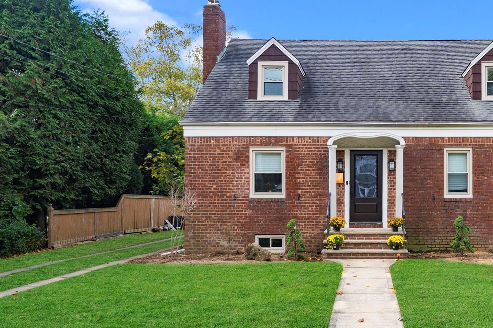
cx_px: 374
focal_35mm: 37
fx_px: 507
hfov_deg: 49.6
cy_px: 193
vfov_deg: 35.8
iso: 100
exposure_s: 1/50
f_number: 11
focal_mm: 24
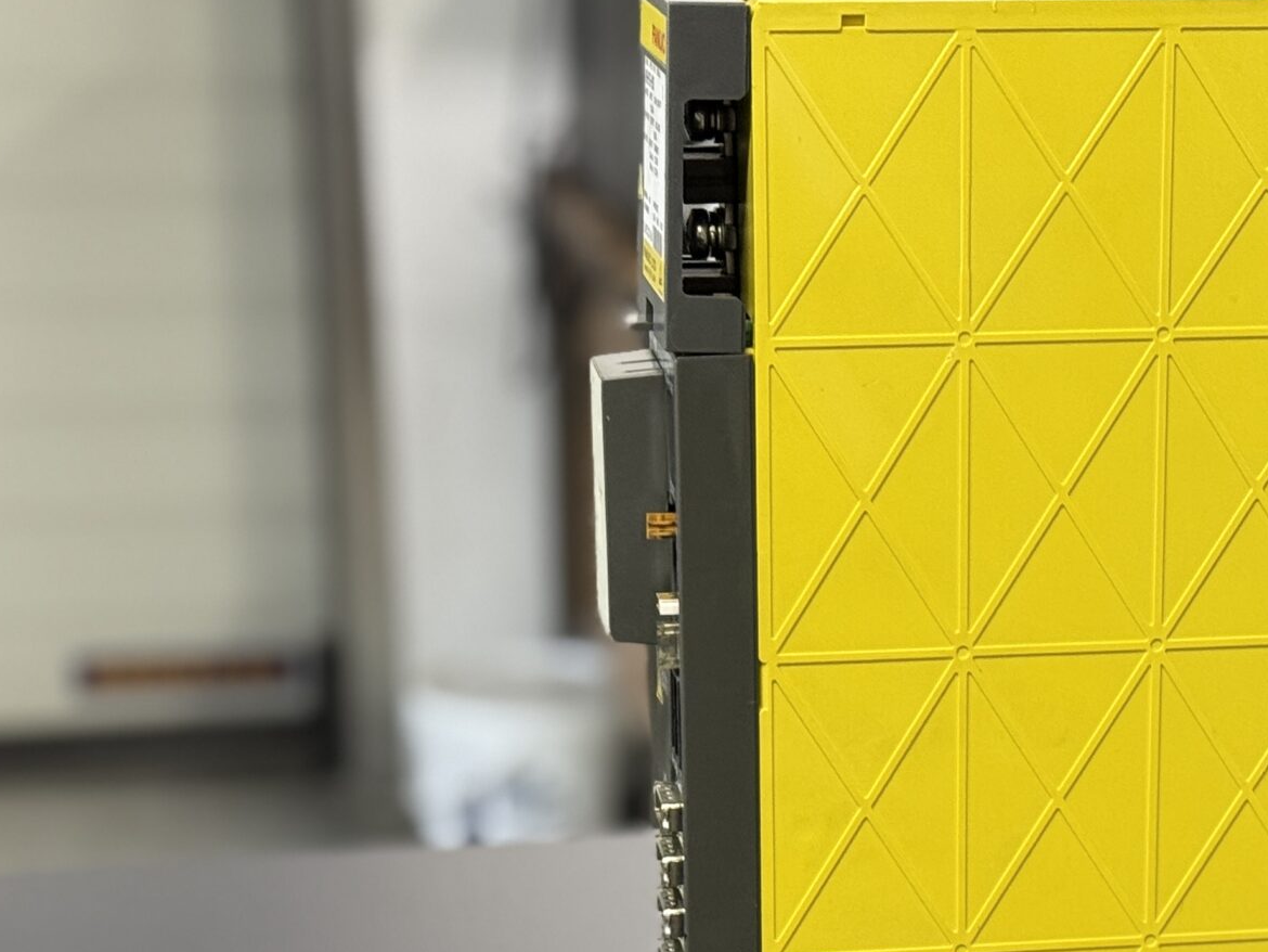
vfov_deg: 14.0
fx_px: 3847
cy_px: 859
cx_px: 1027
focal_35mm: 105
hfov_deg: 18.5
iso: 160
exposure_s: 1/50
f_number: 1.78
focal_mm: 6.76
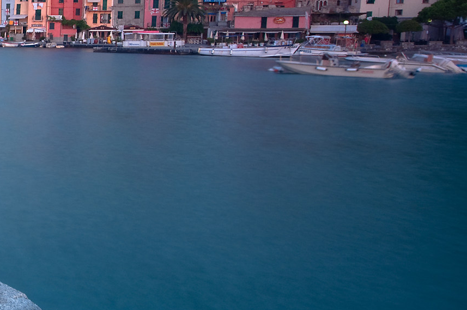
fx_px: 544
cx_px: -112
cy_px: 87
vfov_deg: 31.4
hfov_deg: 35.2
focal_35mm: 42
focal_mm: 10
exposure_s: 6
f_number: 20
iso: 100
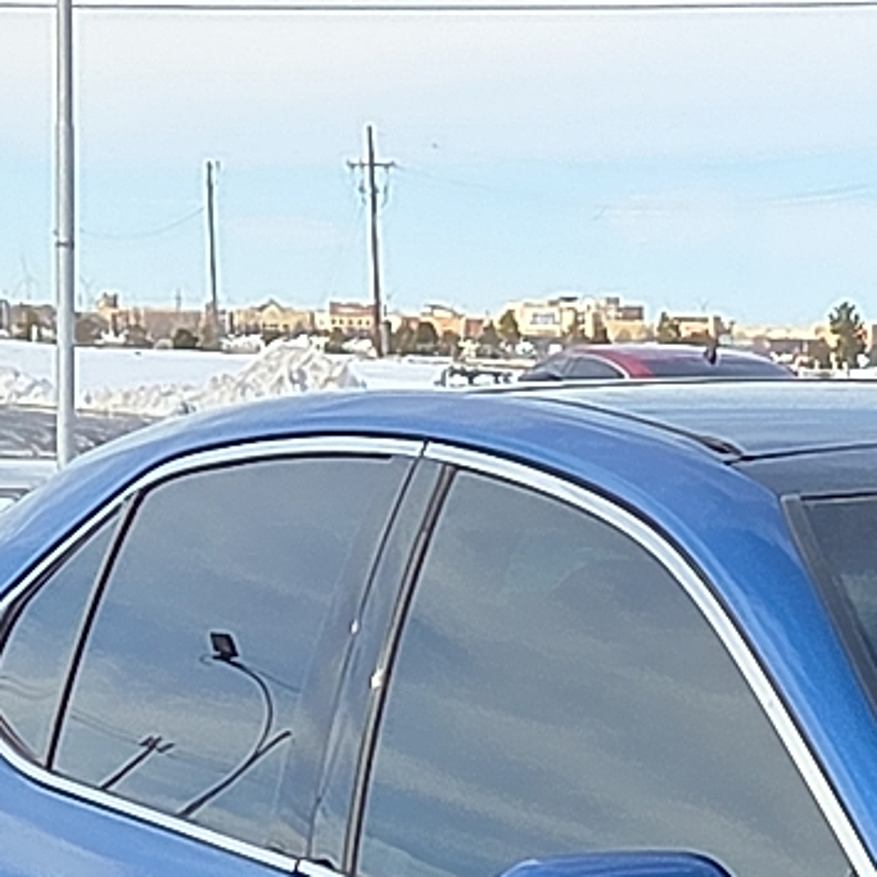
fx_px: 5389
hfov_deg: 9.0
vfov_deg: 9.0
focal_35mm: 188
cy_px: 1382
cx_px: 1437
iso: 77
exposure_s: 1/5000
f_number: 1.8
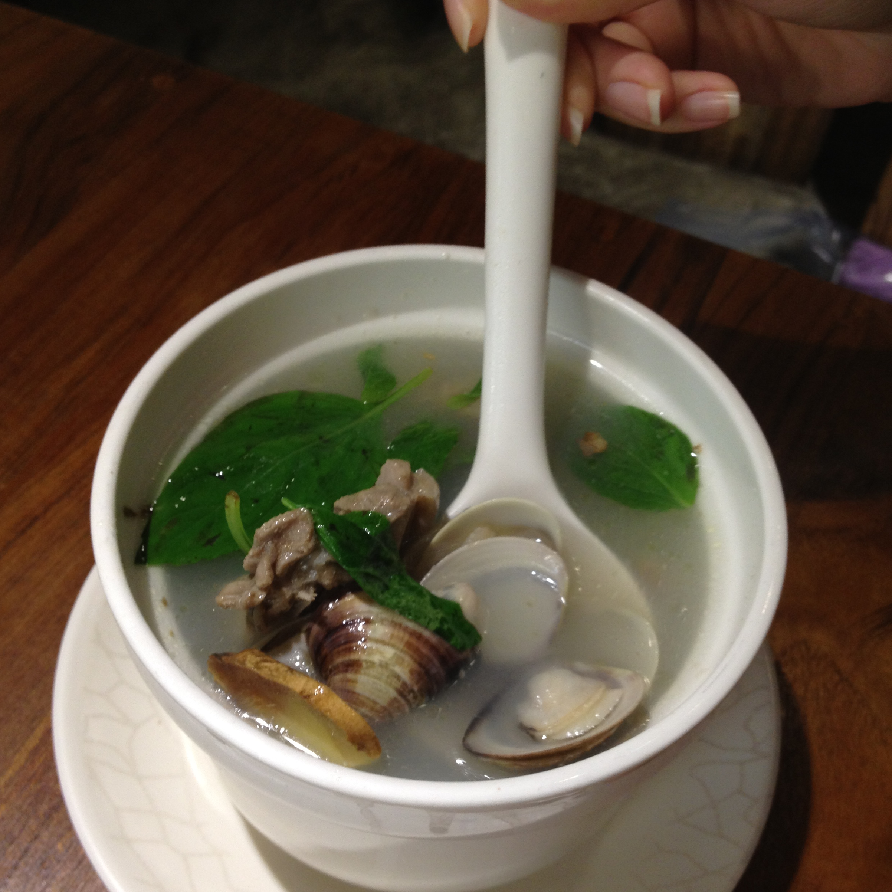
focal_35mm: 42
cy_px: 550
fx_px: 1224
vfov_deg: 39.8
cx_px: 450
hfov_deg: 40.0
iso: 100
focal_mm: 4.28
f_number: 2.4
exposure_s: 1/20
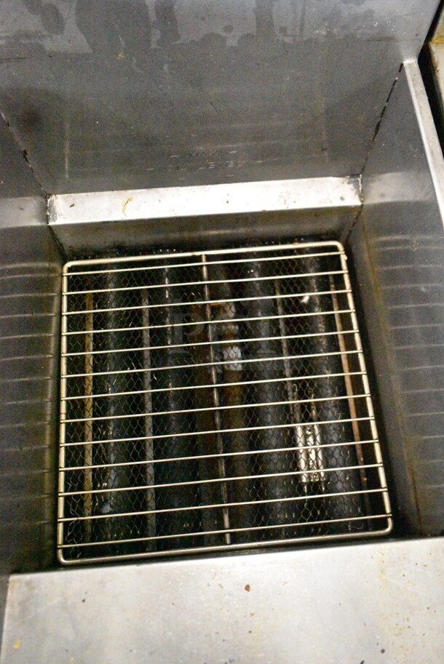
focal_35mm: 30
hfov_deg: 43.7
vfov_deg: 61.9
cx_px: 222
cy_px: 332
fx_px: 554
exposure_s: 1/250
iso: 25600
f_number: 5
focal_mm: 20
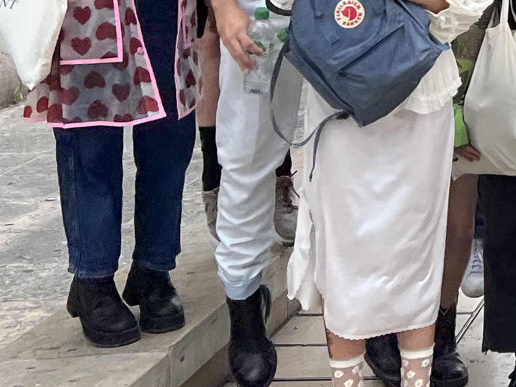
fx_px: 1684
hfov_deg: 15.1
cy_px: -166
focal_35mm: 113
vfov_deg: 12.5
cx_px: 922
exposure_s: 1/2123
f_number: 1.5
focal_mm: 5.7
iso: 50
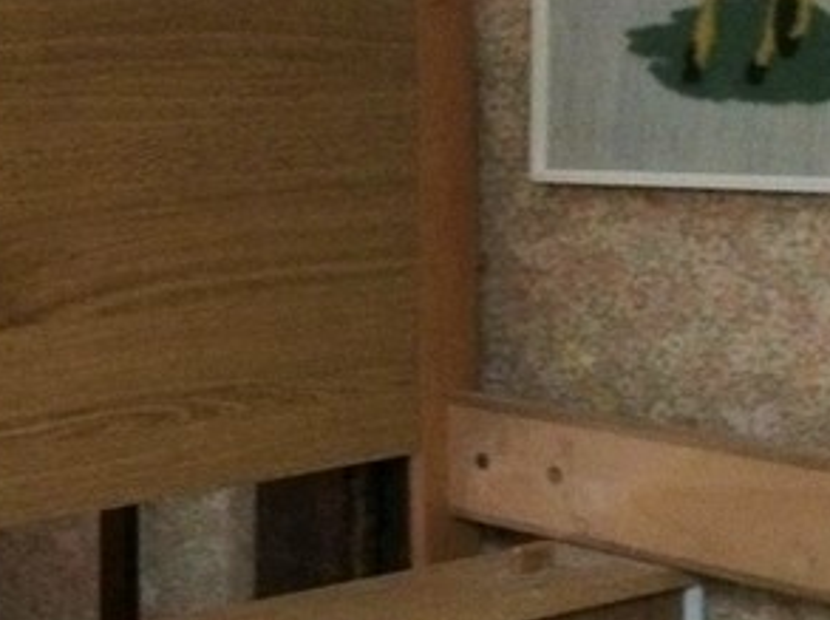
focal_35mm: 105
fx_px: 2515
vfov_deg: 14.0
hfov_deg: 18.5
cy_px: 487
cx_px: 139
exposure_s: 1/15
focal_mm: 4.12
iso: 320
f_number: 2.2
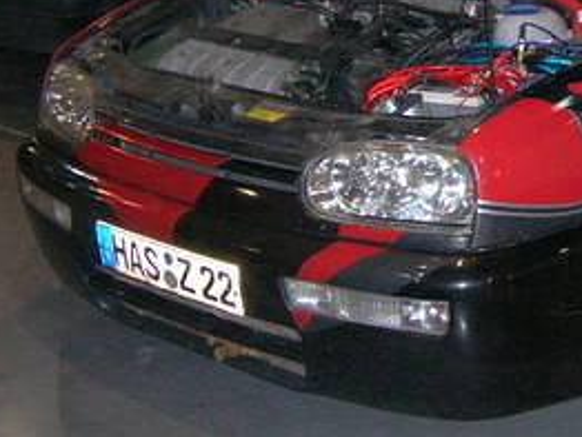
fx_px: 1397
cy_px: 89
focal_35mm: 83
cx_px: 551
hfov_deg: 22.8
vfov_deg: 17.7
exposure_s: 1/60.1
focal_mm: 5.7
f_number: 2.9
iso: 200
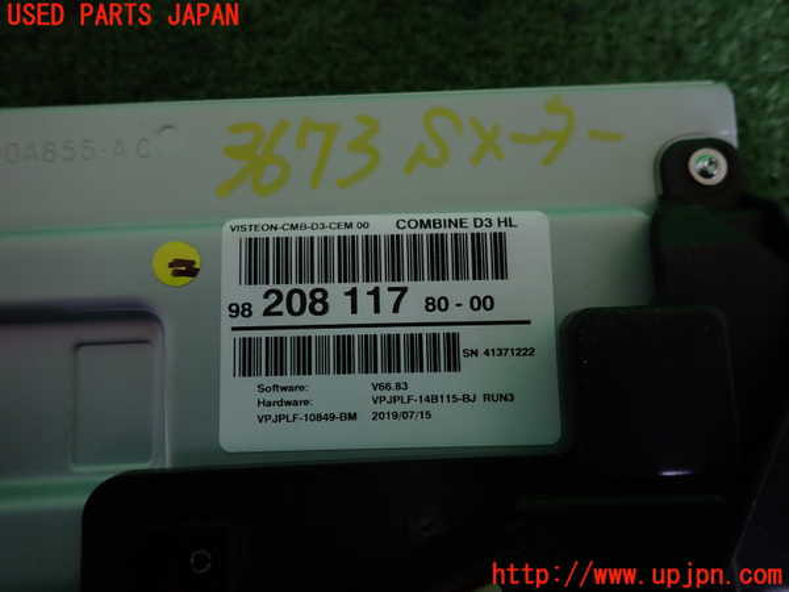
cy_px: 296
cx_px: 394
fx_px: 570
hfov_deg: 69.4
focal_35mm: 25
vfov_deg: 54.9
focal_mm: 4.5
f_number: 2
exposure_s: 1/60
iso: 160
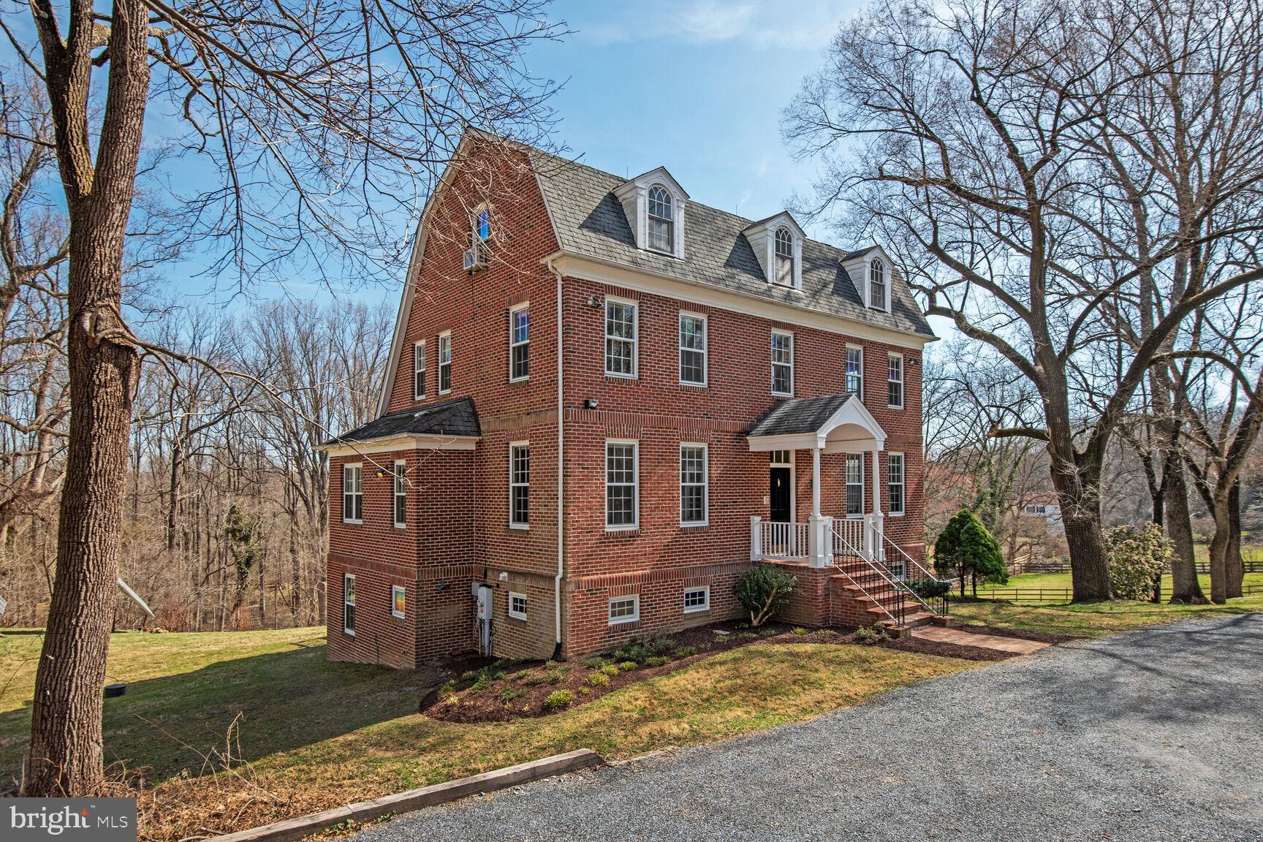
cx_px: 632
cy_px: 421
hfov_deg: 81.2
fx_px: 737
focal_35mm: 21
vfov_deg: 59.5
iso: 400
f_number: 8
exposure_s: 1/125
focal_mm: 21
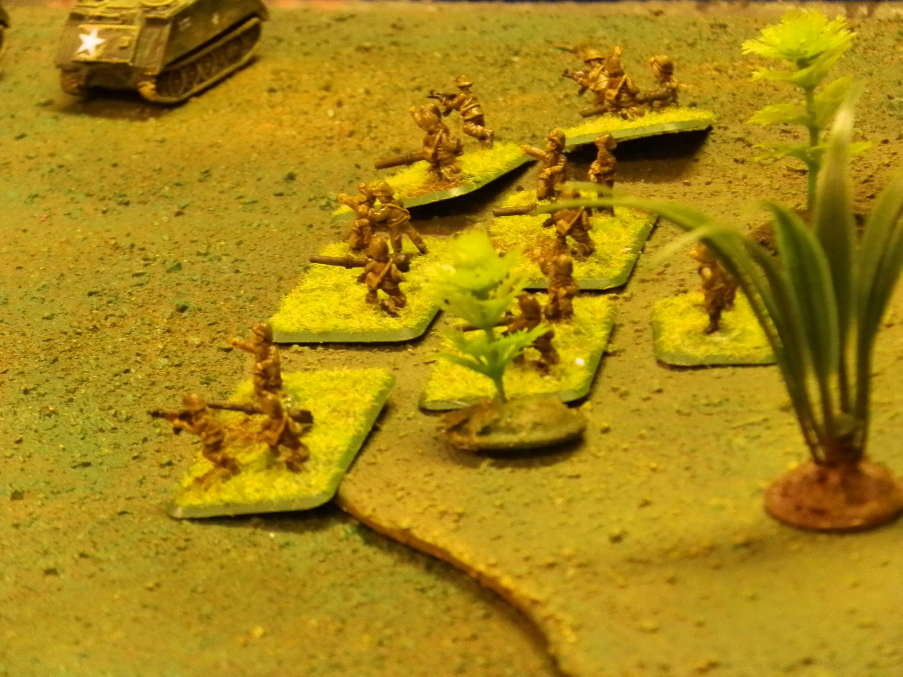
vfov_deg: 7.4
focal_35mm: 202
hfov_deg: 9.8
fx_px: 5269
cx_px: 449
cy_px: 338
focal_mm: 36.07
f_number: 4.2
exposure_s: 1/8
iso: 400
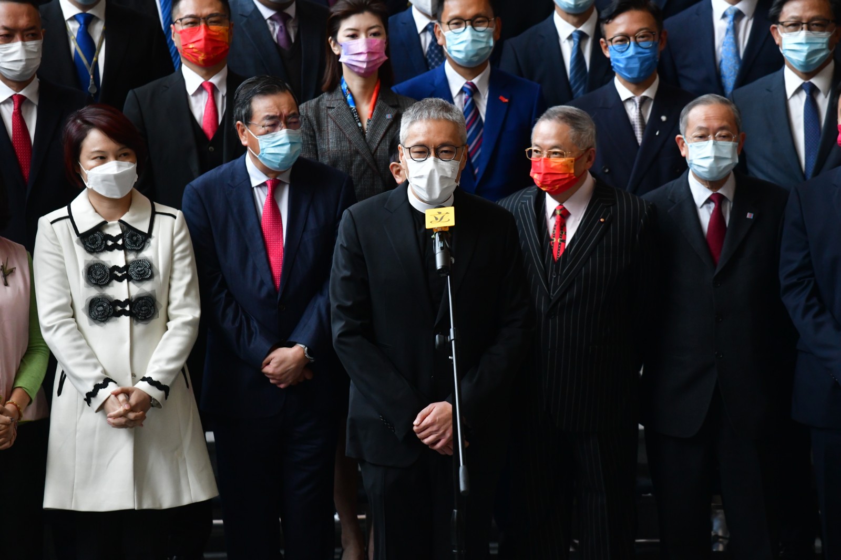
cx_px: 420
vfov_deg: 6.9
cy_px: 280
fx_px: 4671
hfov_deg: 10.3
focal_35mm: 200
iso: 3200
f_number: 5
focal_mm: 200
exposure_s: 1/250
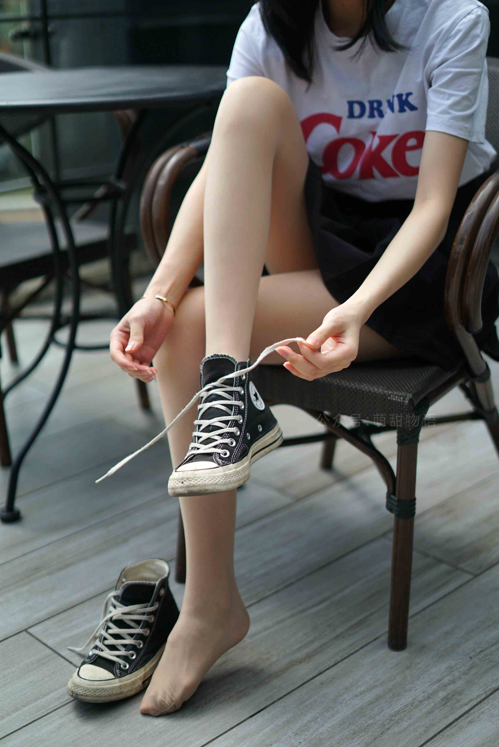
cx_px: 250
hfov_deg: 27.0
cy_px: 374
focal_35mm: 50
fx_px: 1038
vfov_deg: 39.6
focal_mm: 50
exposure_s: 1/4000
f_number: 1.8
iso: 200
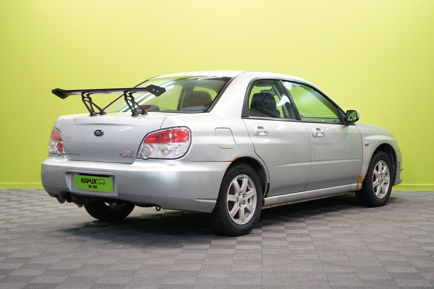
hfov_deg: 32.9
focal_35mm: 61
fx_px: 735
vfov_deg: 22.3
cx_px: 217
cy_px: 144
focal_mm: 61
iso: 640
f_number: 5.6
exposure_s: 1/25
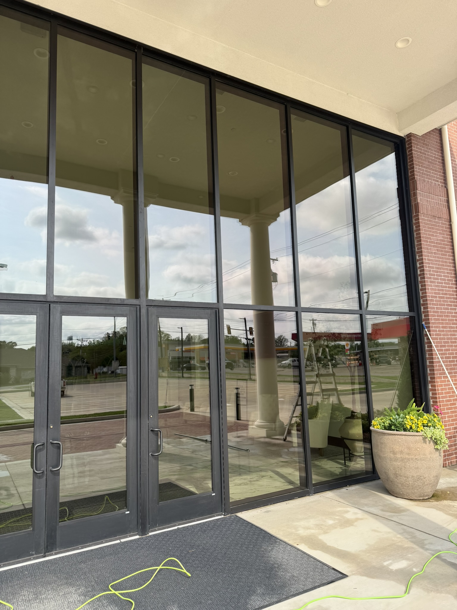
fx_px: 422
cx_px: 228
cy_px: 305
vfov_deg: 71.6
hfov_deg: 56.8
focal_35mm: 24
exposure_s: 1/1250
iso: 80
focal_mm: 6.76
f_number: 1.78
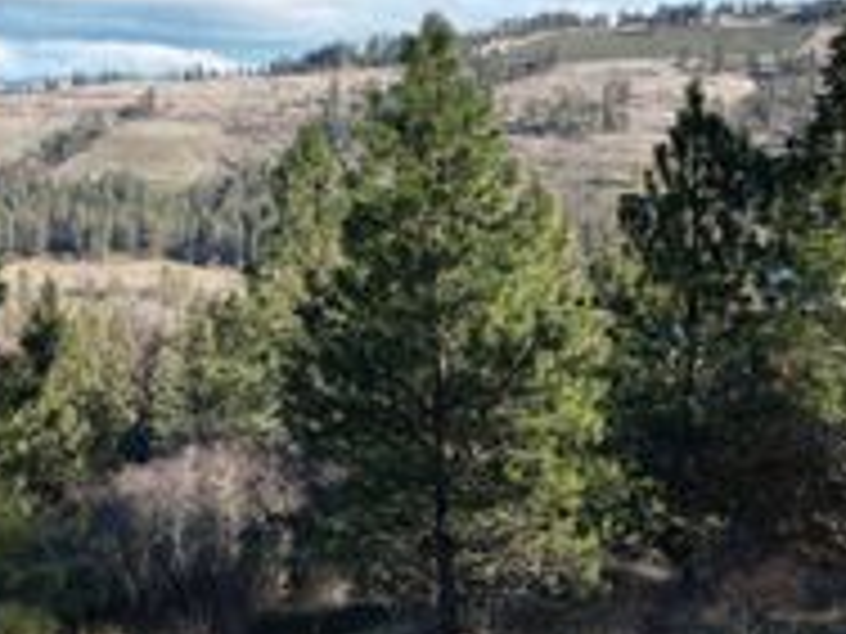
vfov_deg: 22.9
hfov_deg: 30.3
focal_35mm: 64
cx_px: 410
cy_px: 245
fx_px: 1564
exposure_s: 1/1250
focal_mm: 6.72
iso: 100
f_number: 1.7
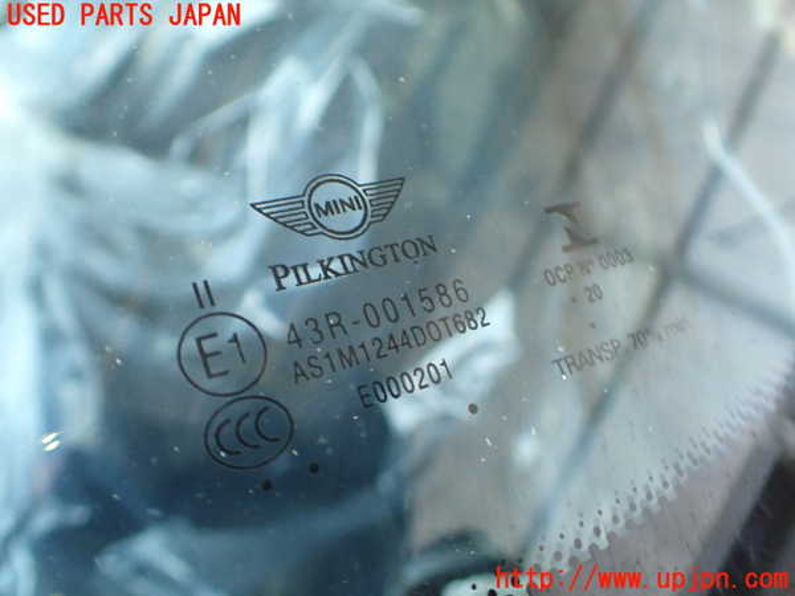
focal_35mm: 30
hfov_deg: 60.0
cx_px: 398
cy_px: 298
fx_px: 689
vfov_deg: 46.8
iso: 640
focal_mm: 5.4
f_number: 2.3
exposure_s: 1/125
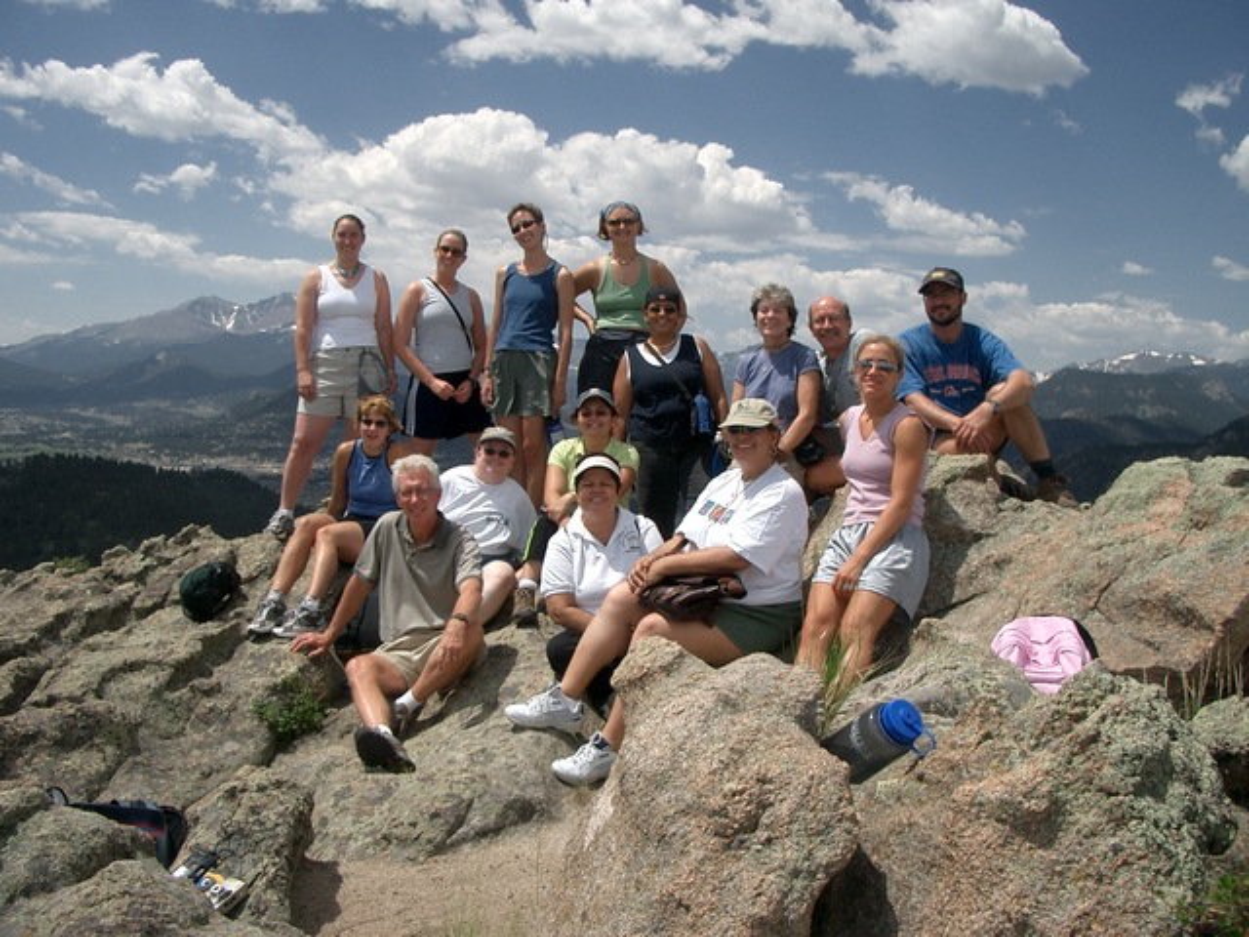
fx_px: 1263
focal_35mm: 35
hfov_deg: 52.6
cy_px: 468
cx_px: 624
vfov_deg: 40.7
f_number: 4.3
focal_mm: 5.8
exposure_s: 1/800
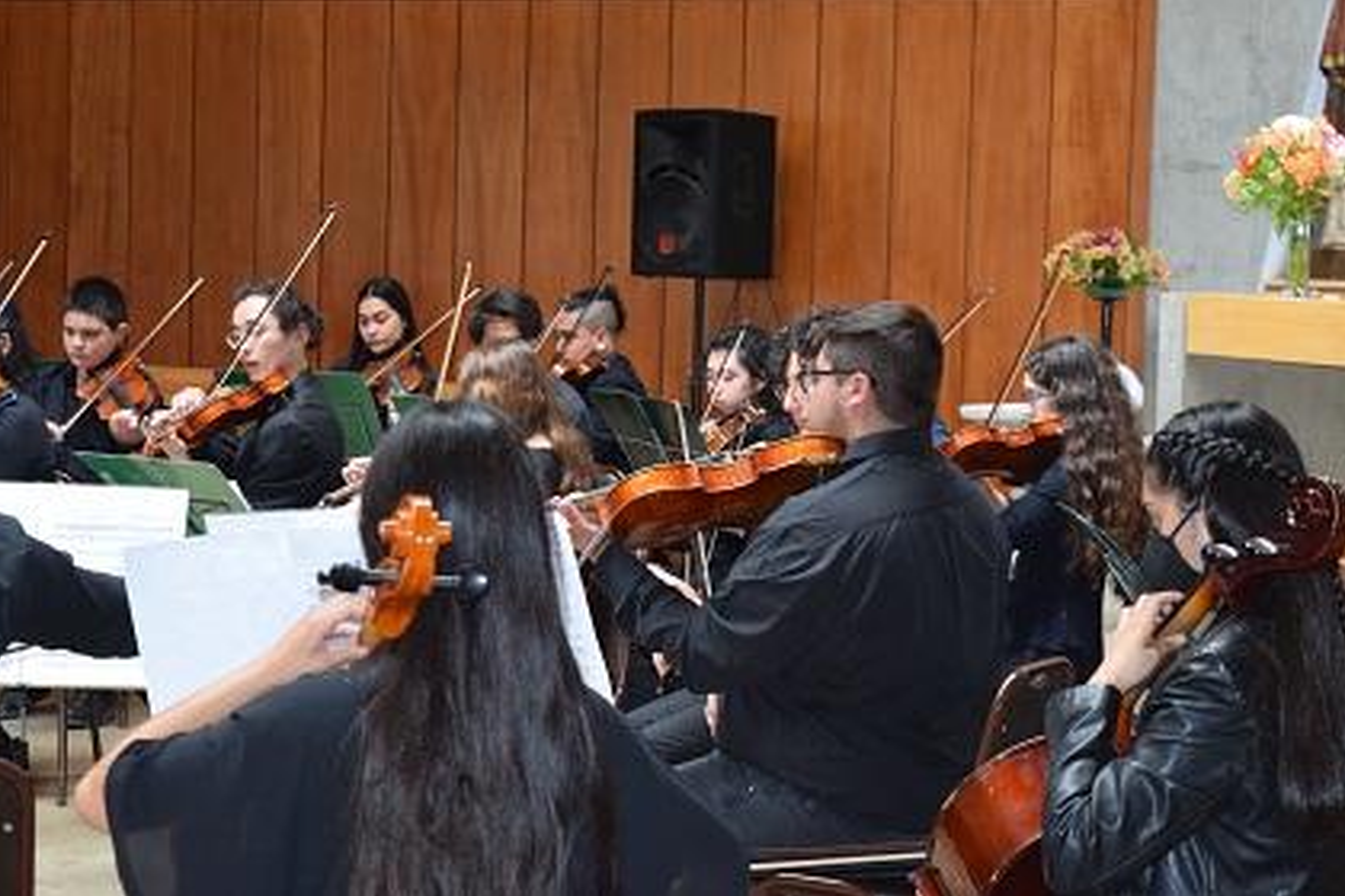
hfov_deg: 24.3
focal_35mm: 84
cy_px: 446
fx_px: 3120
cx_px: 671
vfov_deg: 16.4
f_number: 5.6
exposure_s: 1/60
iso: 900
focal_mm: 55
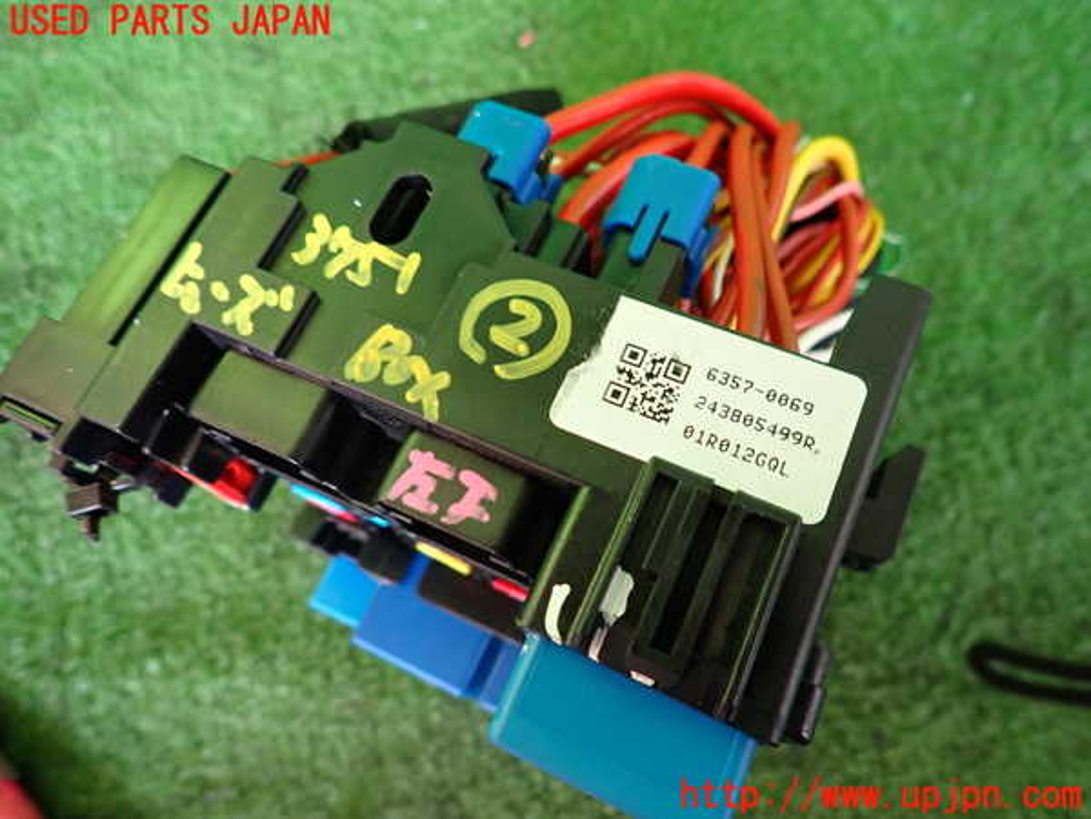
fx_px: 788
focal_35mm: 25
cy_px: 410
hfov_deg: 69.4
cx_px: 546
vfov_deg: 54.9
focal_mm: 4.5
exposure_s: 1/30
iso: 250
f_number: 2
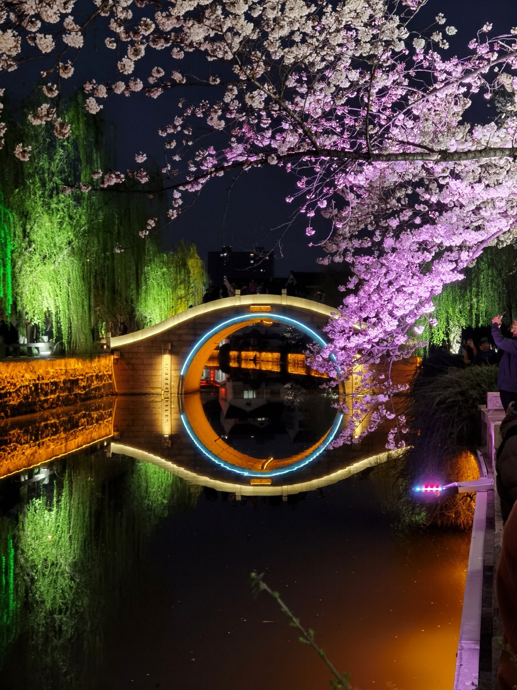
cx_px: 258
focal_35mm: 48
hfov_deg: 30.3
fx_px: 956
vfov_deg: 39.7
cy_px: 345
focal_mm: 6.71
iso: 160
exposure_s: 1/33.3
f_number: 1.9
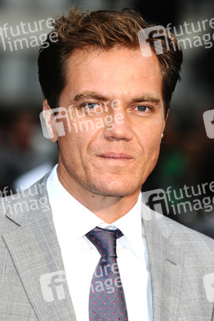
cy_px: 160
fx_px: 1975
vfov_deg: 9.3
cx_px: 106
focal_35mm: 222
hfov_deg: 6.2
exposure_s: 1/160
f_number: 4
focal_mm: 145
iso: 320
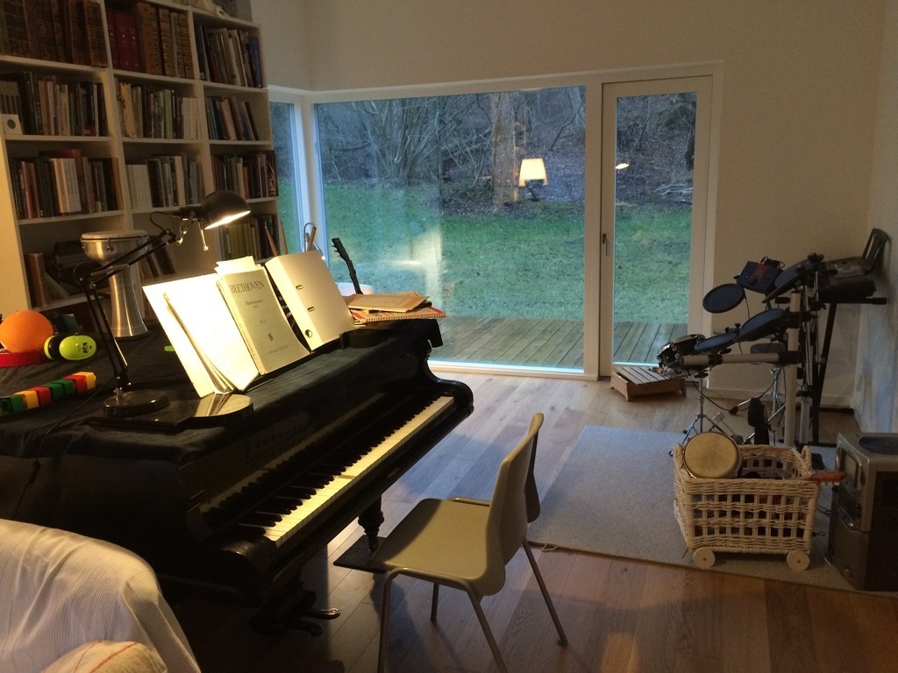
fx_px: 752
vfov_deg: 48.2
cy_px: 336
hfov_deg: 61.7
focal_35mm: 29
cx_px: 449
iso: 250
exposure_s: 1/17
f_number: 2.2
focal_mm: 4.15
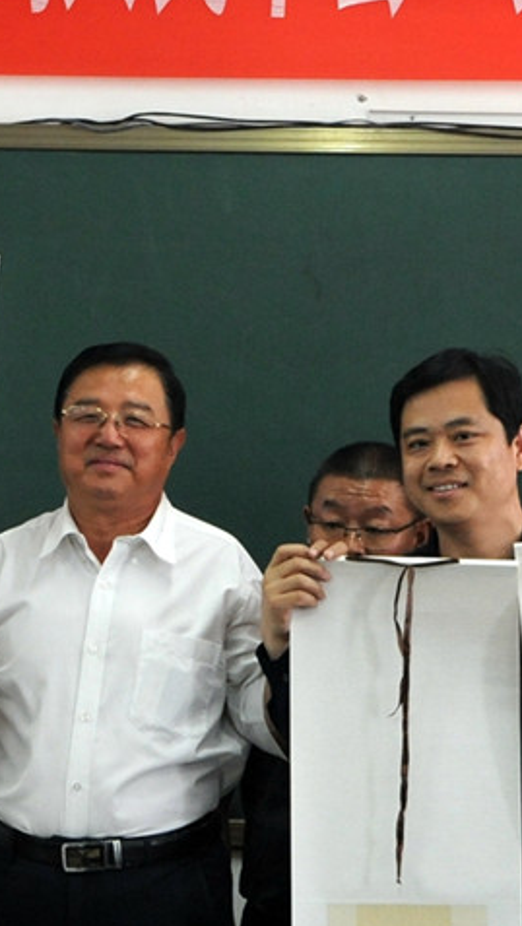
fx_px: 3070
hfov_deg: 9.7
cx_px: 109
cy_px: 507
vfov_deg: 17.1
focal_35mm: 125
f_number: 5.6
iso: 2000
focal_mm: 38
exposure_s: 1/125
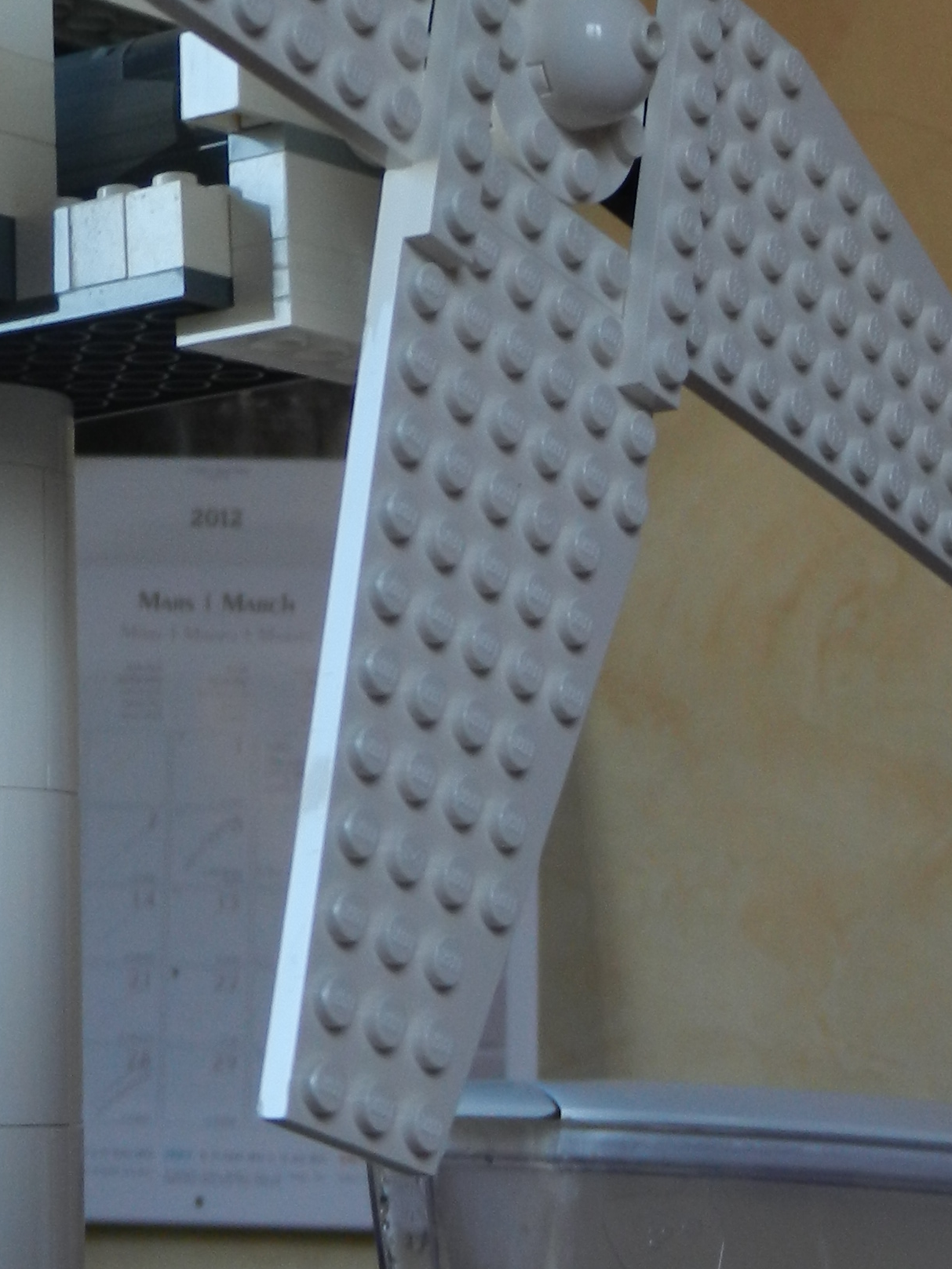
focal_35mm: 94
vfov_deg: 20.7
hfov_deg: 15.6
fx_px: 3446
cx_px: 159
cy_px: 356
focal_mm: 6.9
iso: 160
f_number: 4
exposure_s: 1/50
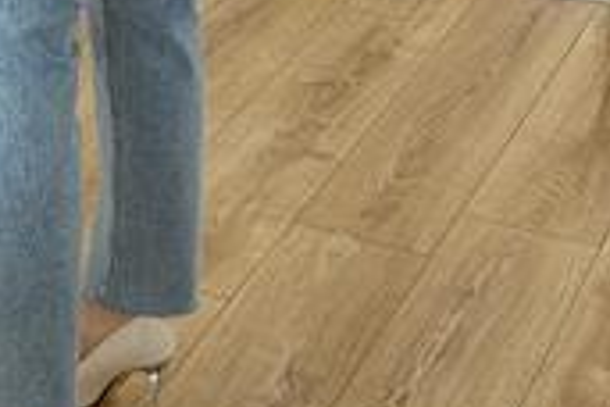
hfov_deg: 17.4
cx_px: 125
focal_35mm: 117
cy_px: -29
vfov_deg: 11.6
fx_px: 1982
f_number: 1.78
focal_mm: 6.76
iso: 250
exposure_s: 1/60
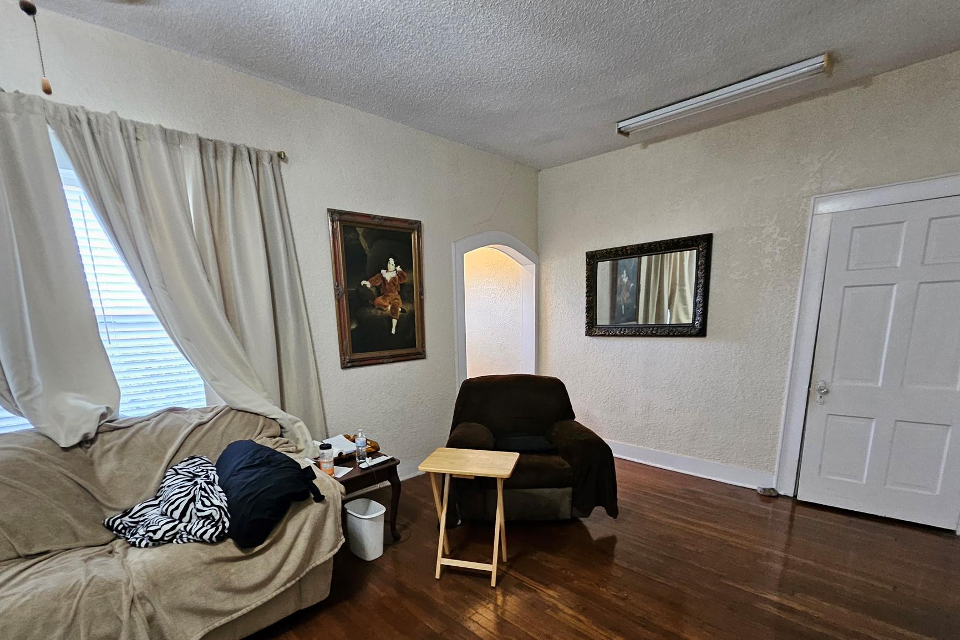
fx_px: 427
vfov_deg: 72.3
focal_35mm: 16
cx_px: 469
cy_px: 406
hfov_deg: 96.7
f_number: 2.2
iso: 320
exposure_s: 1/30
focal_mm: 1.74
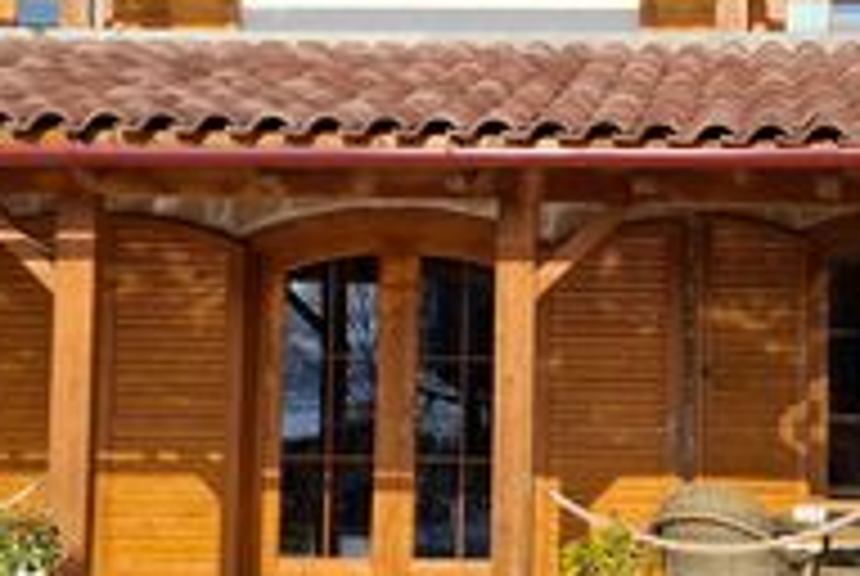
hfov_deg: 26.7
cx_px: 603
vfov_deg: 18.2
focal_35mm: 75
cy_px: 333
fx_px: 1794
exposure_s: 1/2793
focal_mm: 5.54
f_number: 1.8
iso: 50
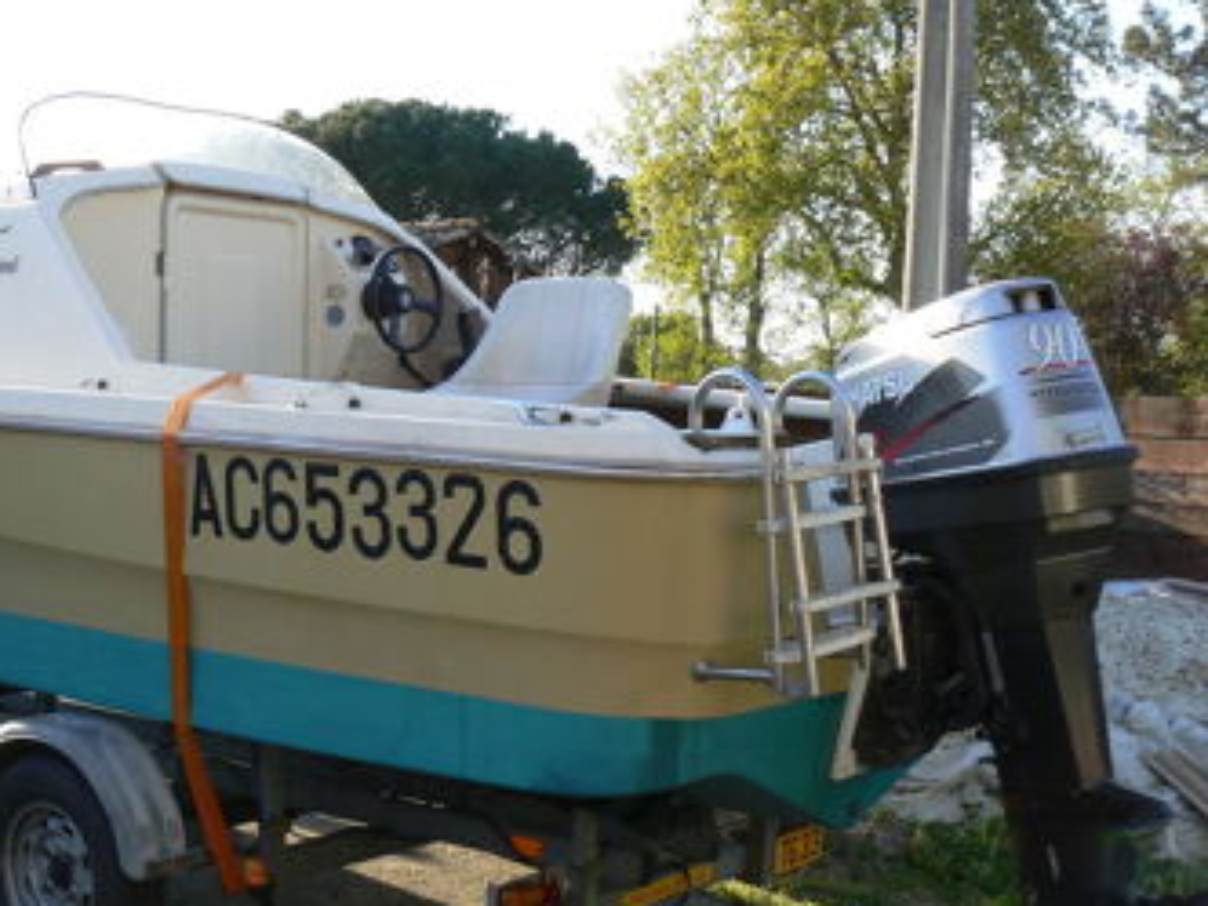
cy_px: 531
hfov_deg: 36.4
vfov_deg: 28.0
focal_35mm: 52
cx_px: 397
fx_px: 1815
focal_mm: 6
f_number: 5.6
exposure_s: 1/125
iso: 80
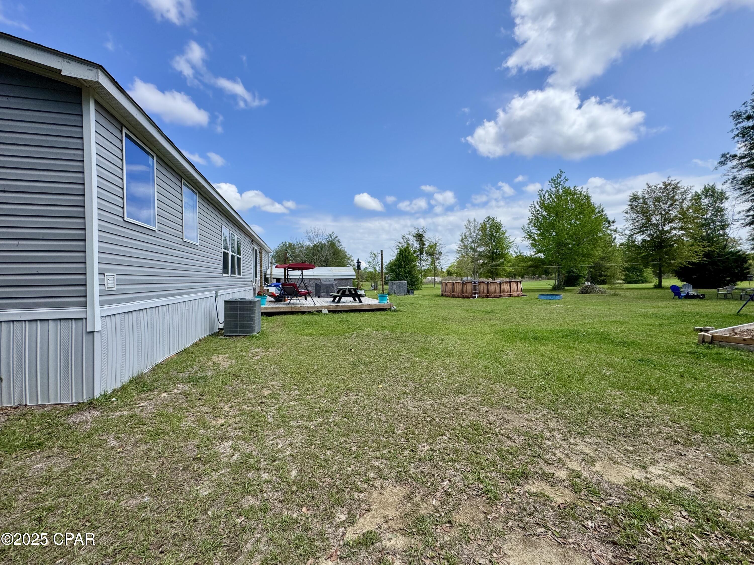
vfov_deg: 85.7
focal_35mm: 14
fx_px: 305
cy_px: 282
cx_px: 377
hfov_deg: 102.1
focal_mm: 2.22
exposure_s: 1/1832
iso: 50
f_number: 2.2
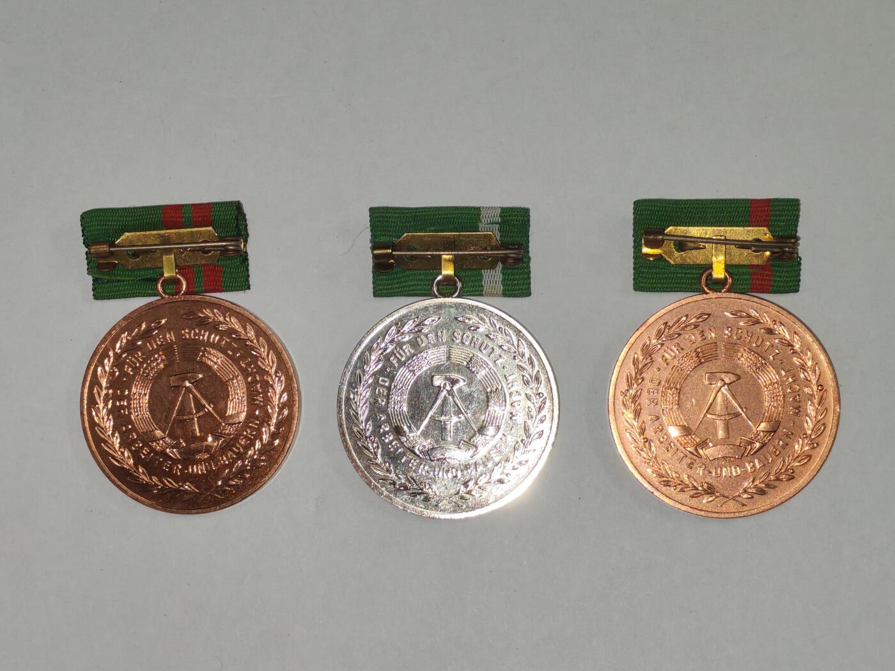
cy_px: 336
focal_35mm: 68
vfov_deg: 21.6
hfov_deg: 28.6
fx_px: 1758
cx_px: 448
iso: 160
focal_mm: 5.52
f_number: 1.95
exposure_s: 1/100
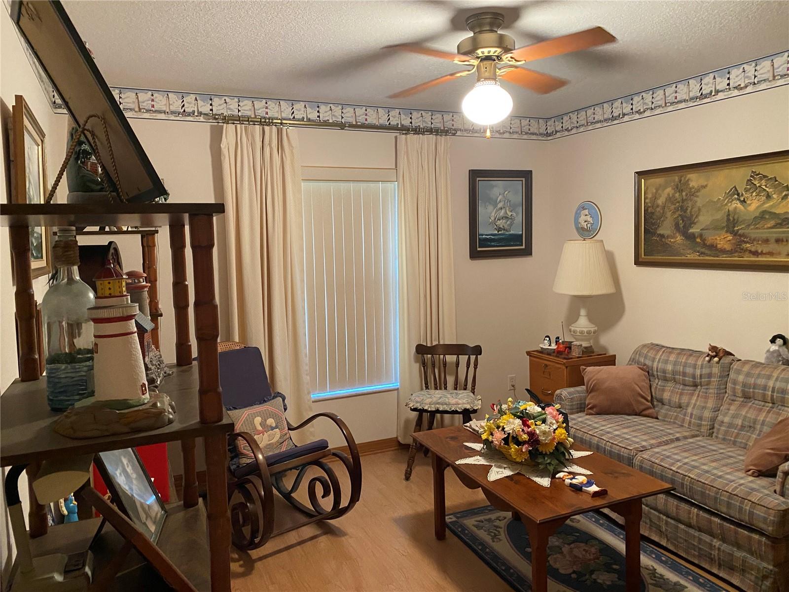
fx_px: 593
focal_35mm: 26
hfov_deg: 67.3
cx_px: 394
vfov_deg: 53.1
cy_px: 296
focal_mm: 4.25
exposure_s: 1/60
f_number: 1.8
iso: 500
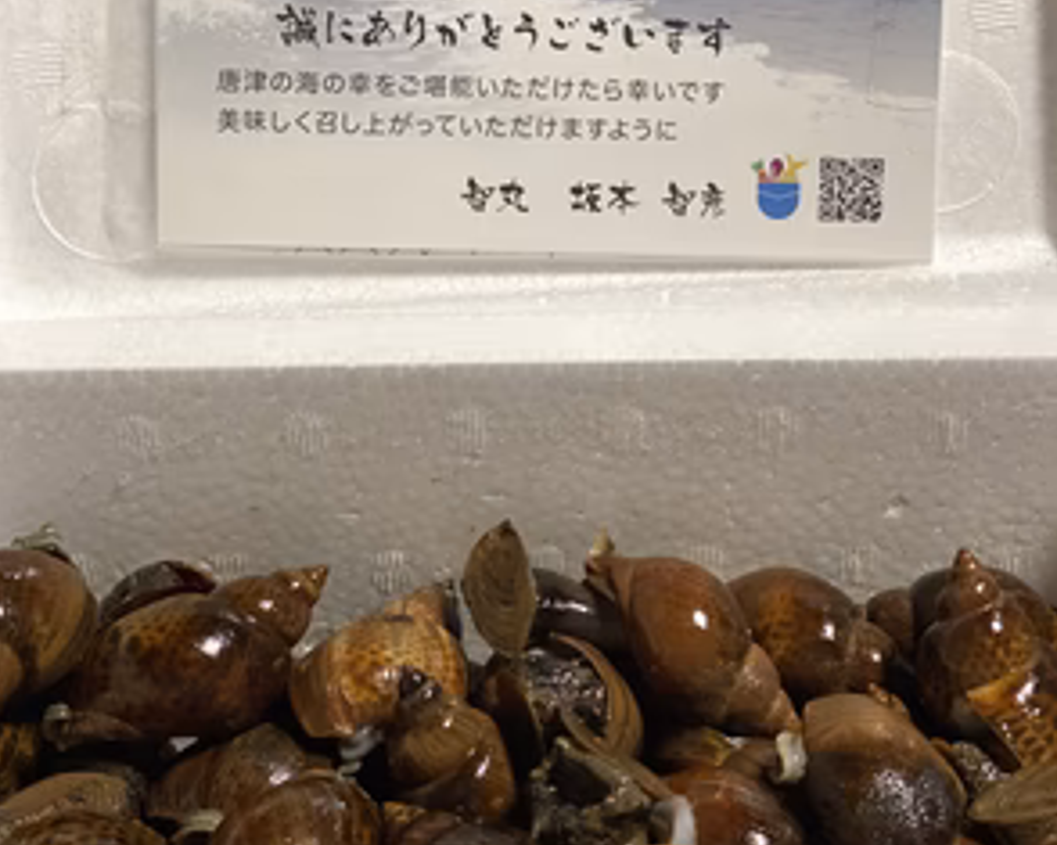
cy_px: 406
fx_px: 2158
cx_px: 521
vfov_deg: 22.2
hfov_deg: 27.5
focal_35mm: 69
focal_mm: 6
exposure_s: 1/111
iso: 250
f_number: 2
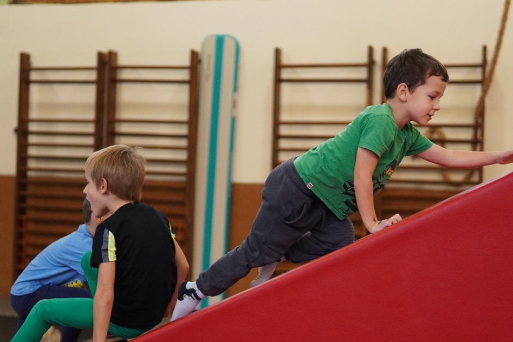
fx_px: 812
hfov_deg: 35.0
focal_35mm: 57
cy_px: 170
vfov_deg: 23.8
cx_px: 266
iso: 2000
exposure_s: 1/1250
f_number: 1.4
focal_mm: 30
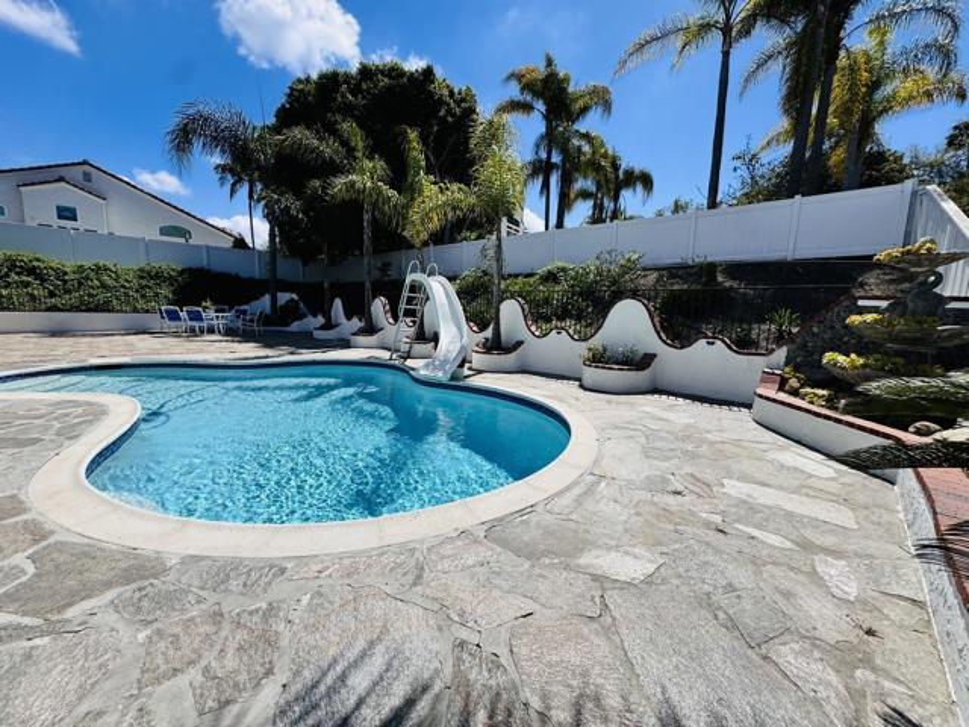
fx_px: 392
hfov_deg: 102.1
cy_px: 364
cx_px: 484
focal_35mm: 14
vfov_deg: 85.7
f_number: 2.2
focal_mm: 2.22
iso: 50
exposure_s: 1/3390
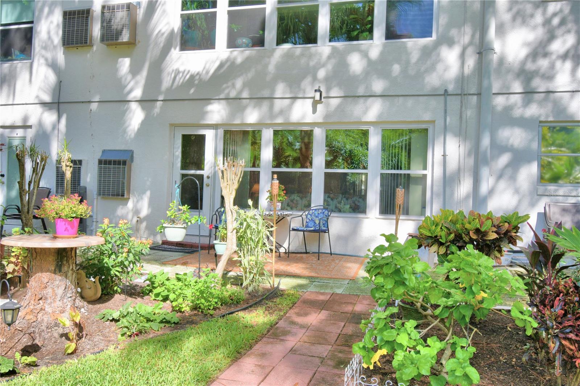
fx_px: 483
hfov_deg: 61.9
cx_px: 290
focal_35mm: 30
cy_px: 193
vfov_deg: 43.6
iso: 180
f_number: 5.6
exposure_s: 1/500
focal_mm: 20
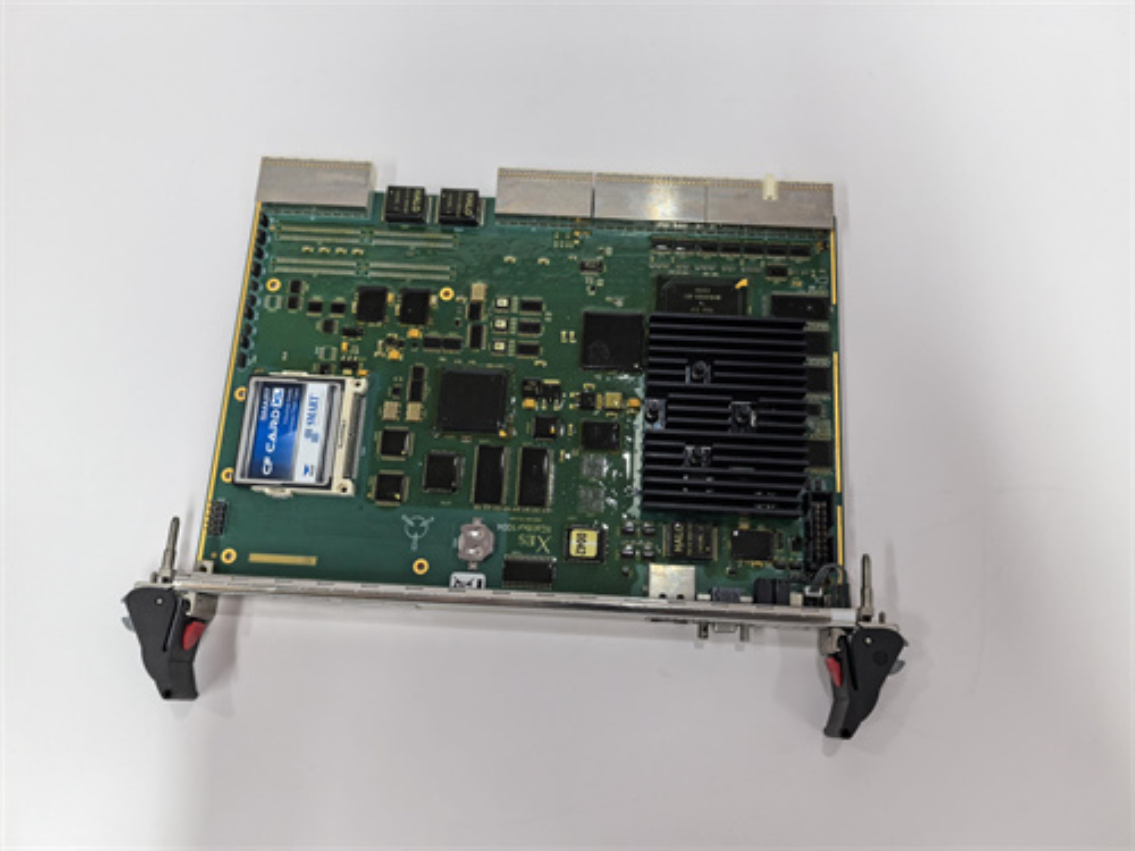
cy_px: 426
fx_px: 885
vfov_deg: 51.4
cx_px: 568
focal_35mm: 27
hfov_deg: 65.3
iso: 160
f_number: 2
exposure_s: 1/100
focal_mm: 5.75
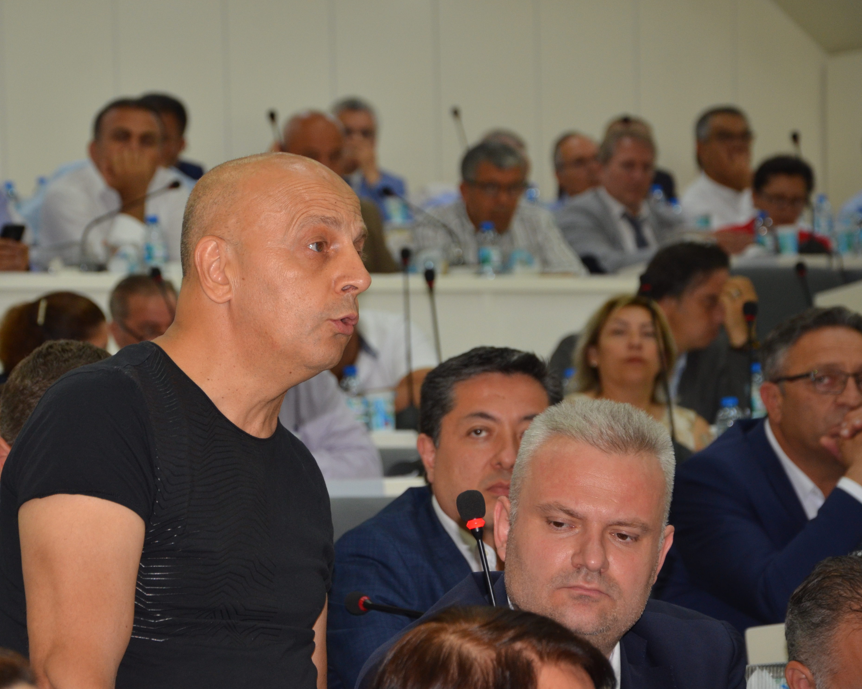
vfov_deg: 8.5
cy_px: 332
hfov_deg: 10.6
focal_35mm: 182
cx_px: 319
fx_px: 4643
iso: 500
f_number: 5.6
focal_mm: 98
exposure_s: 1/60
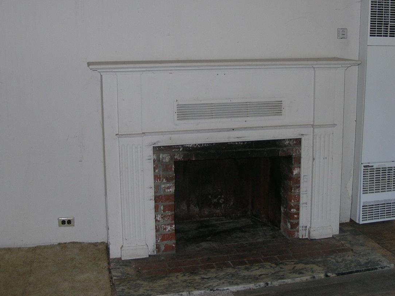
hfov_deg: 37.8
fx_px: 571
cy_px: 122
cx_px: 262
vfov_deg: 29.1
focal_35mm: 50
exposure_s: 1/60.1
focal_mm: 6
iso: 50
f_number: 2.7
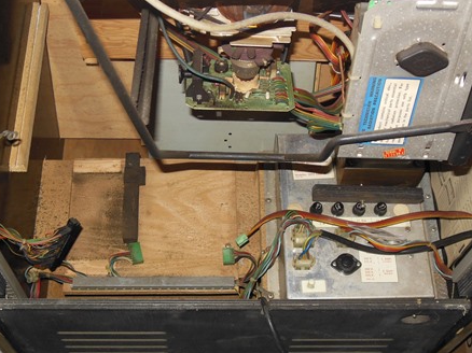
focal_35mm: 44
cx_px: 232
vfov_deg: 32.8
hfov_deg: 43.0
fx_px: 600
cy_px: 174
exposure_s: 1/30
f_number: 3.8
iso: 200
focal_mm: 7.7
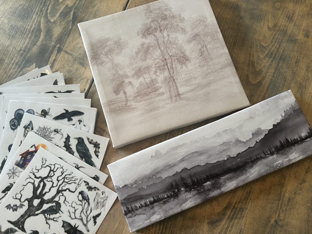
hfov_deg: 67.3
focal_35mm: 26
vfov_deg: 53.1
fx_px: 234
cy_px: 117
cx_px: 156
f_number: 1.5
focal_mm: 5.7
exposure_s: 1/60
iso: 160
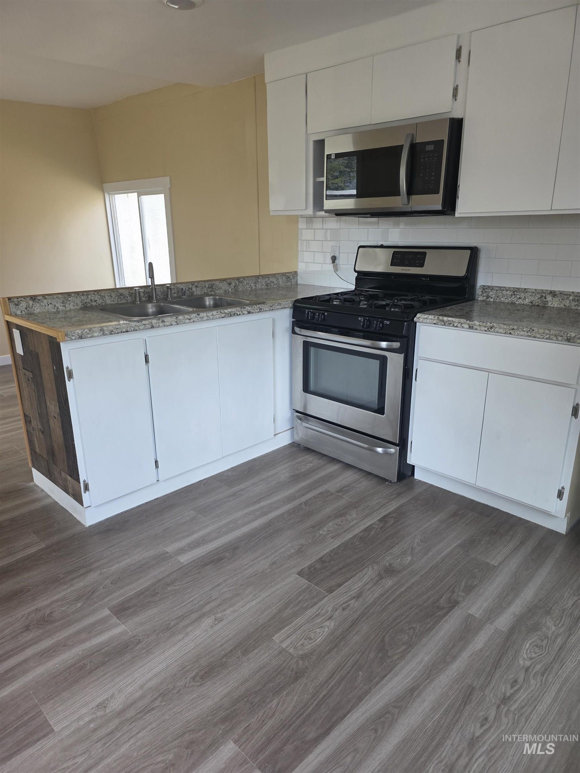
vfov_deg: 73.9
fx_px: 514
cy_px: 386
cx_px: 290
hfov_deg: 58.9
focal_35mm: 23
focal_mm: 6.3
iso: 80
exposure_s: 1/180
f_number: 1.7
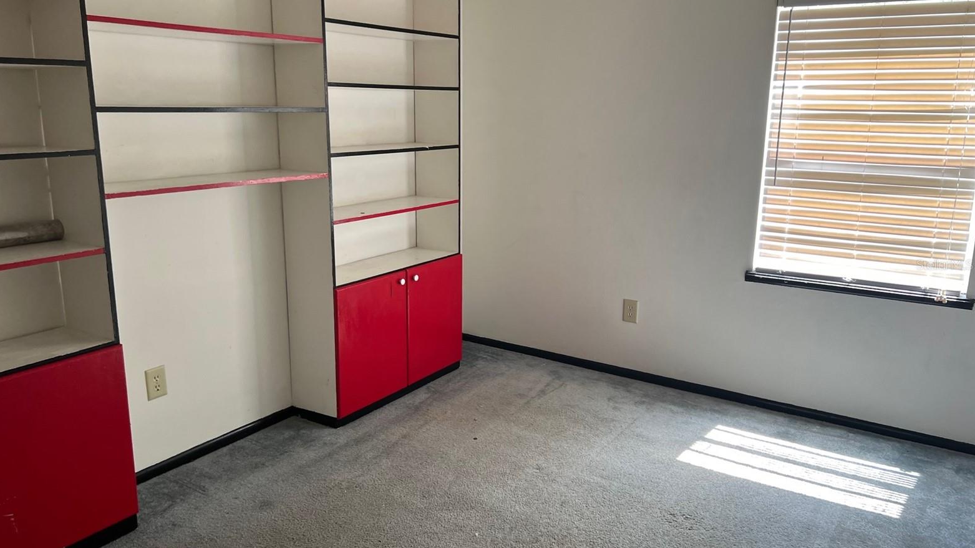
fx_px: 750
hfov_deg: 66.1
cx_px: 477
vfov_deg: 40.2
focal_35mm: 29
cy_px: 264
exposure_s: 1/121
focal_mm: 5.7
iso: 100
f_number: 1.5
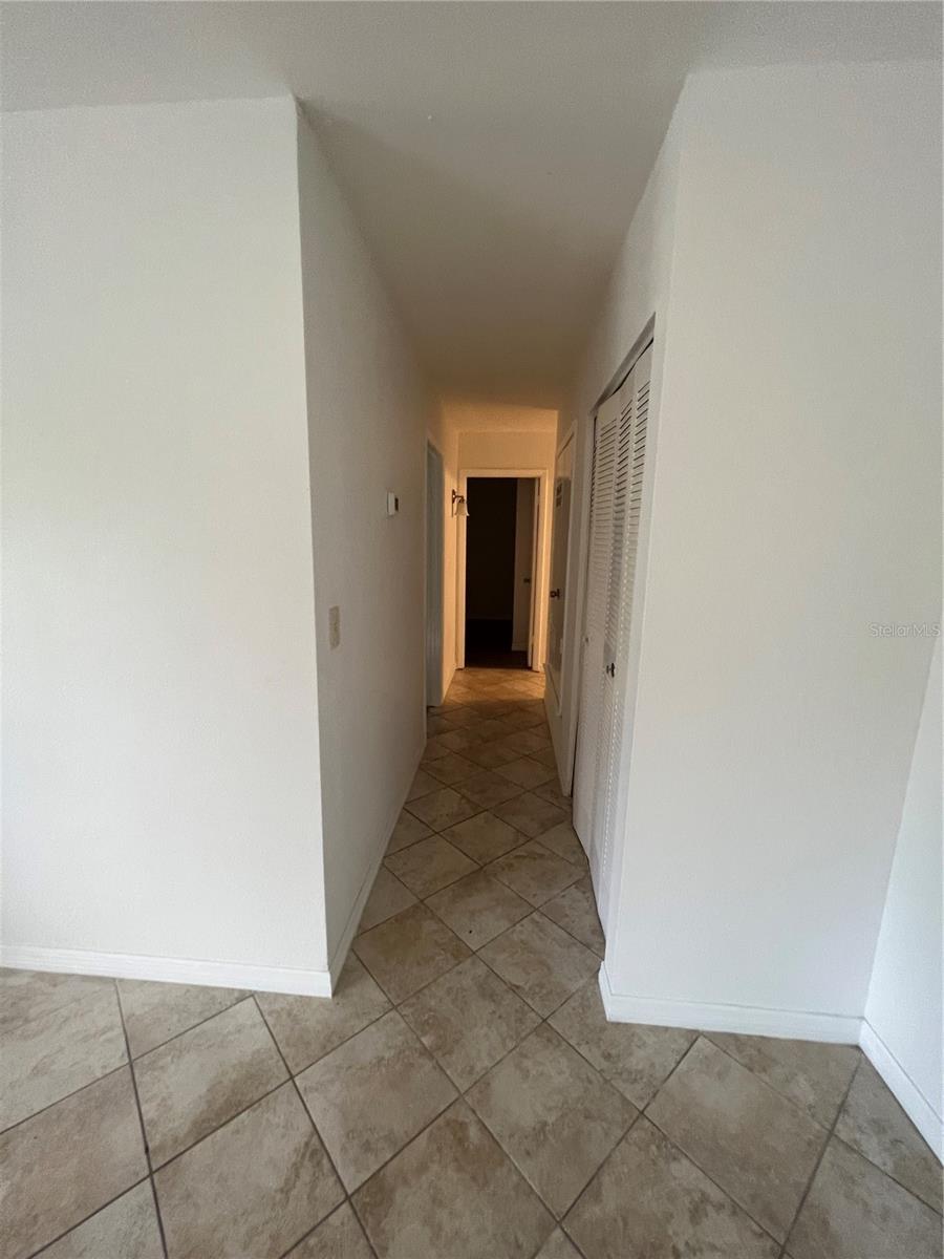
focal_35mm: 13
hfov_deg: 89.9
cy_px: 630
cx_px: 472
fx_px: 473
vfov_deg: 106.2
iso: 200
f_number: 1.8
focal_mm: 1.57
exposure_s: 1/60
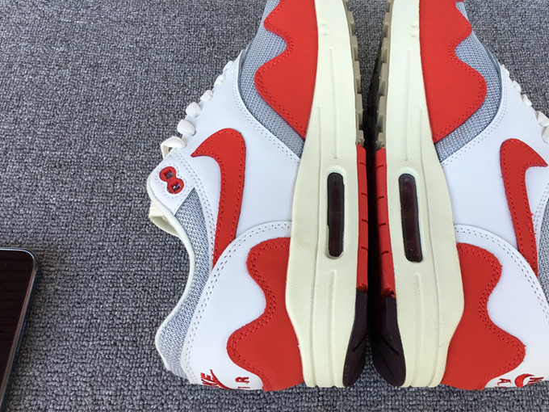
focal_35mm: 41
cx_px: 344
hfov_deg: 45.4
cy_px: 155
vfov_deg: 35.0
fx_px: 650
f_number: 2.4
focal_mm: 3.3
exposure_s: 1/118
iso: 25
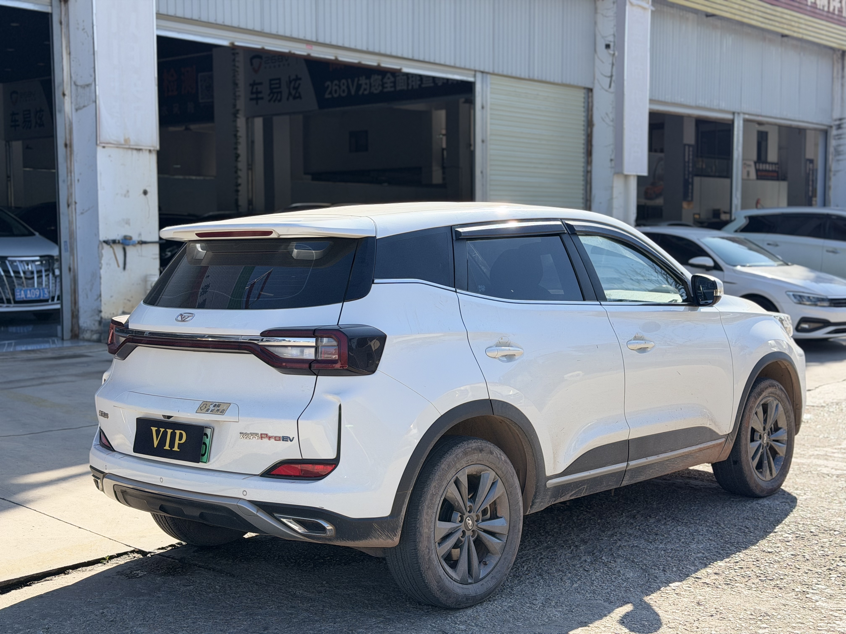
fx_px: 1173
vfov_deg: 30.3
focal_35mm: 48
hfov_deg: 39.7
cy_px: 317
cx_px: 423
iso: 100
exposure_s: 1/3534
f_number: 1.78
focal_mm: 6.76
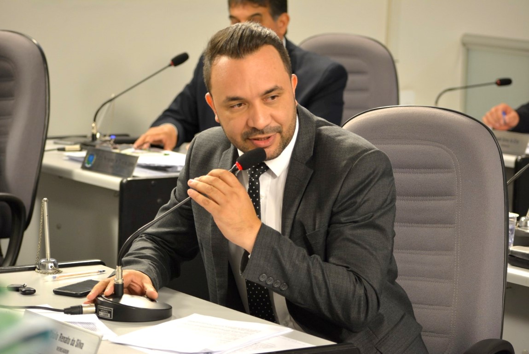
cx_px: 264
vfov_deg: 10.0
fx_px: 2029
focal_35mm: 138
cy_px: 177
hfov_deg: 14.9
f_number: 4.8
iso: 720
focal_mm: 92
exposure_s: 1/60
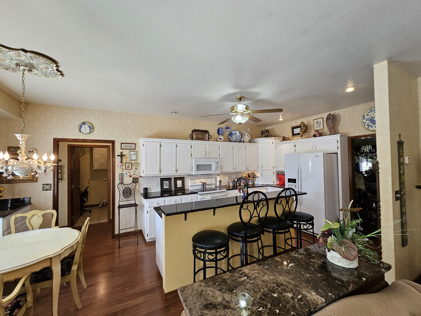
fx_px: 170
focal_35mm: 14
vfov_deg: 85.7
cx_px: 208
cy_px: 158
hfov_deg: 102.1
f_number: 2.2
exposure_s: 1/60
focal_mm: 1.74
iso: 80
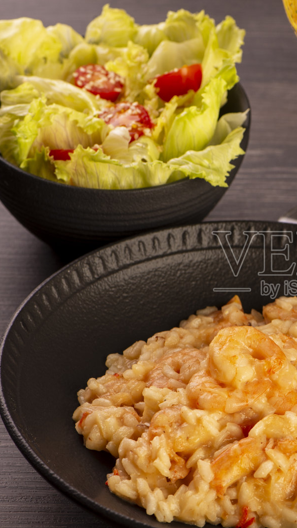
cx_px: 296
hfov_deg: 7.3
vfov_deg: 13.0
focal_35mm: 166
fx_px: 2324
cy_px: 265
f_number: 10
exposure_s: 1/100
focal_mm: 105
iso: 100
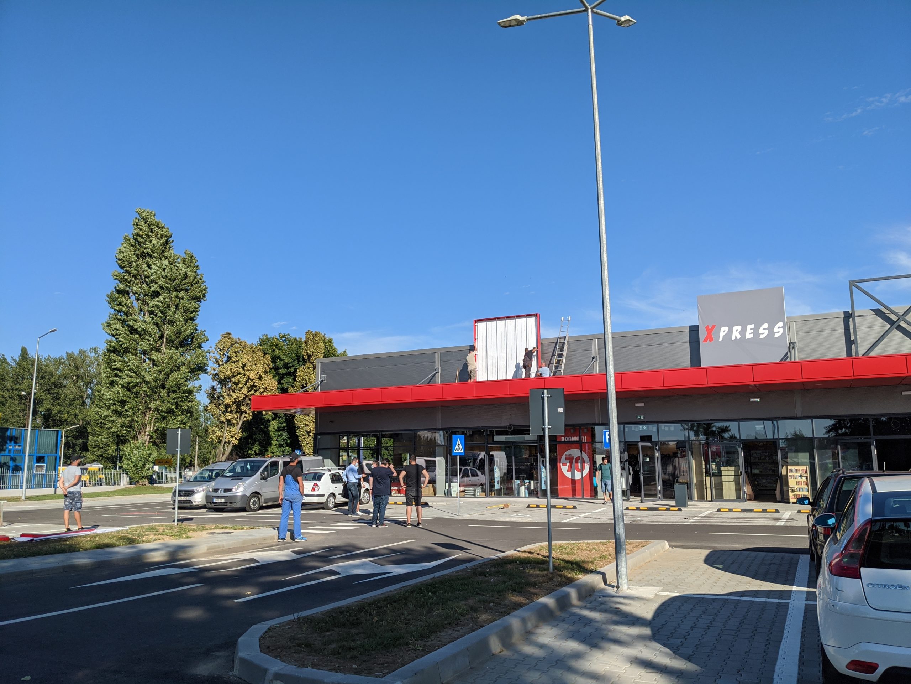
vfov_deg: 51.4
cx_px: 456
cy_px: 342
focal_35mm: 27
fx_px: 711
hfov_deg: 65.3
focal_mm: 4.38
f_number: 1.73
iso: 64
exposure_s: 1/4695
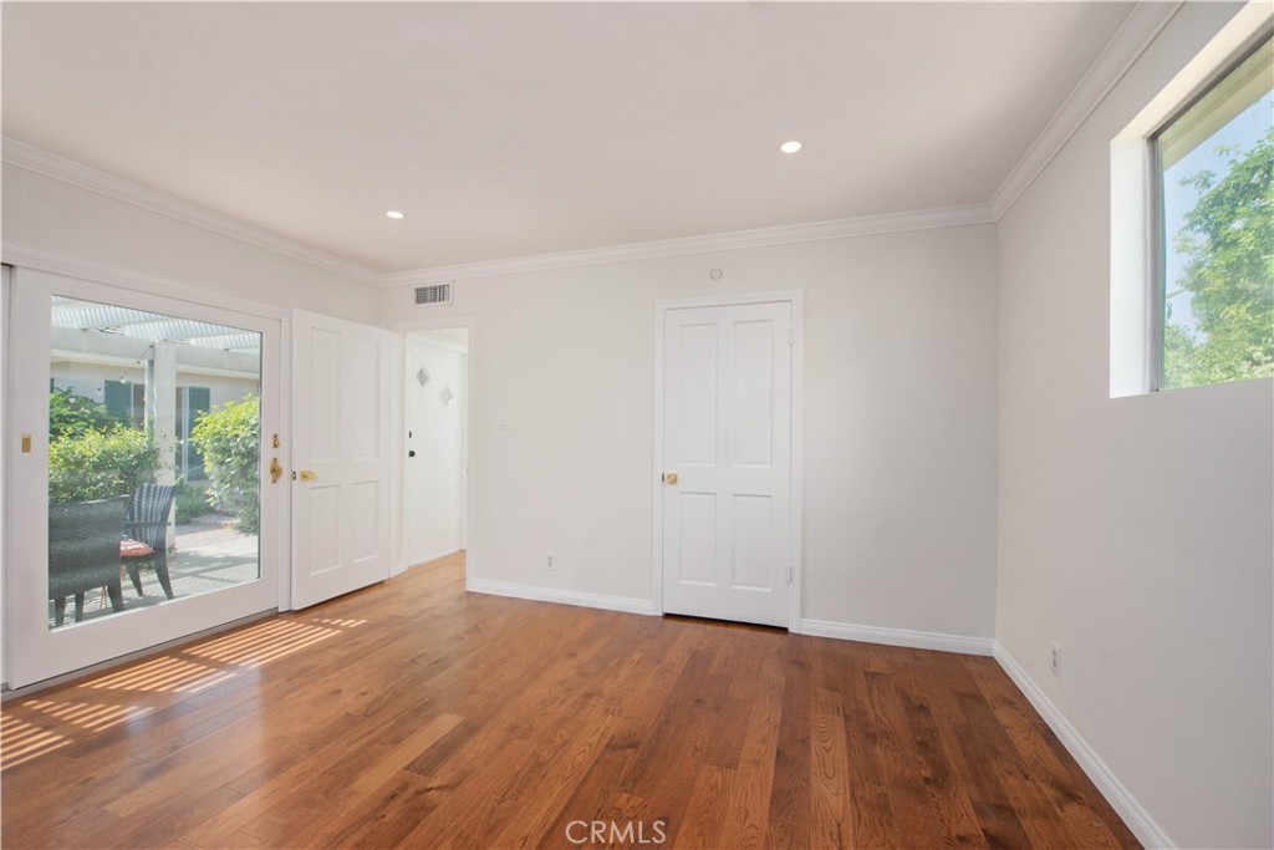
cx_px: 637
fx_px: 495
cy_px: 425
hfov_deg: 104.2
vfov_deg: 81.2
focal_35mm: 14
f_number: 6.3
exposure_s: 1/1600
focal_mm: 14
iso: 1250
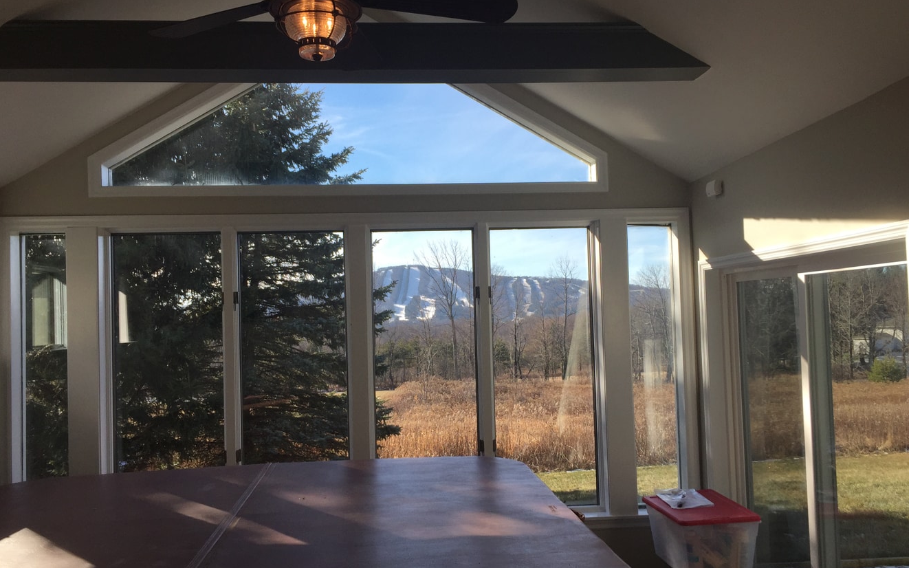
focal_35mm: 31
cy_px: 286
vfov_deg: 40.6
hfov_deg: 61.2
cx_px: 454
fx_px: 768
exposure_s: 1/842
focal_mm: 4.15
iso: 32
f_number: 2.2
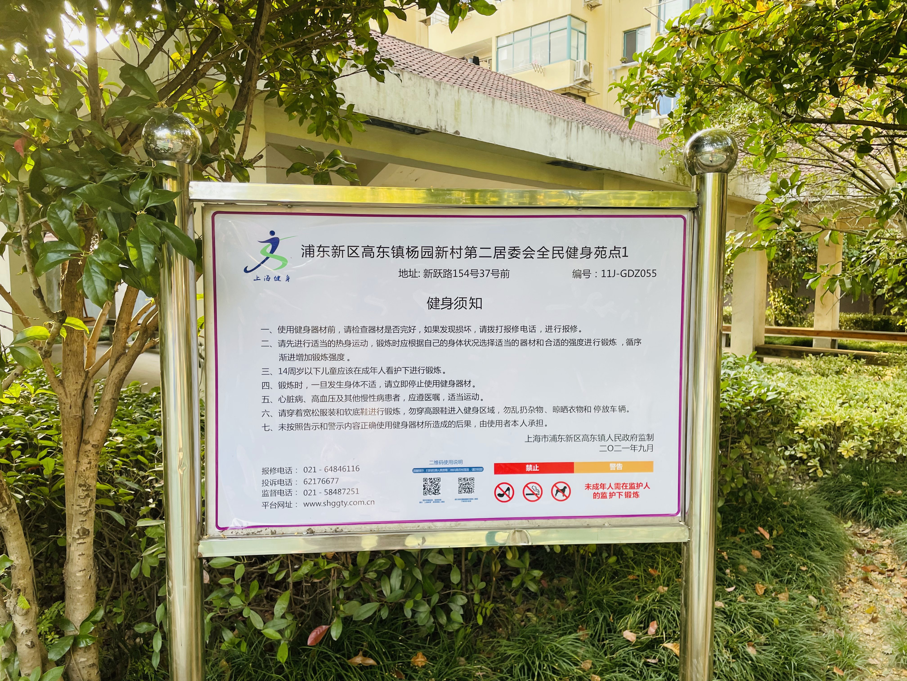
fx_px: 681
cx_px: 454
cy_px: 340
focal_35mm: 26
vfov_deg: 53.1
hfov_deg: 67.3
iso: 40
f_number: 1.6
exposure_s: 1/121
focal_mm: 4.2
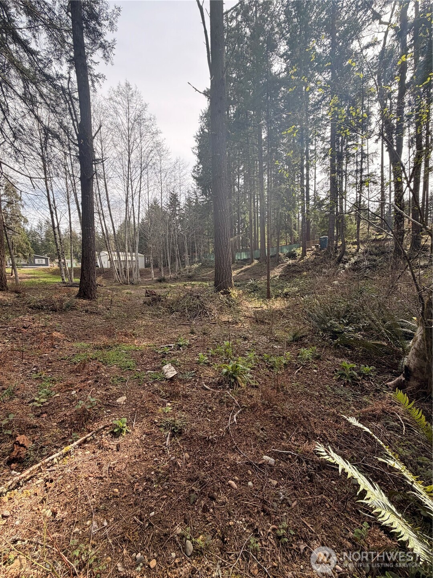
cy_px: 289
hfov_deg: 85.7
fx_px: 233
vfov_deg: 102.1
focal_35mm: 14
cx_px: 216
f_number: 2.2
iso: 50
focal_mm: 2.22
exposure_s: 1/502
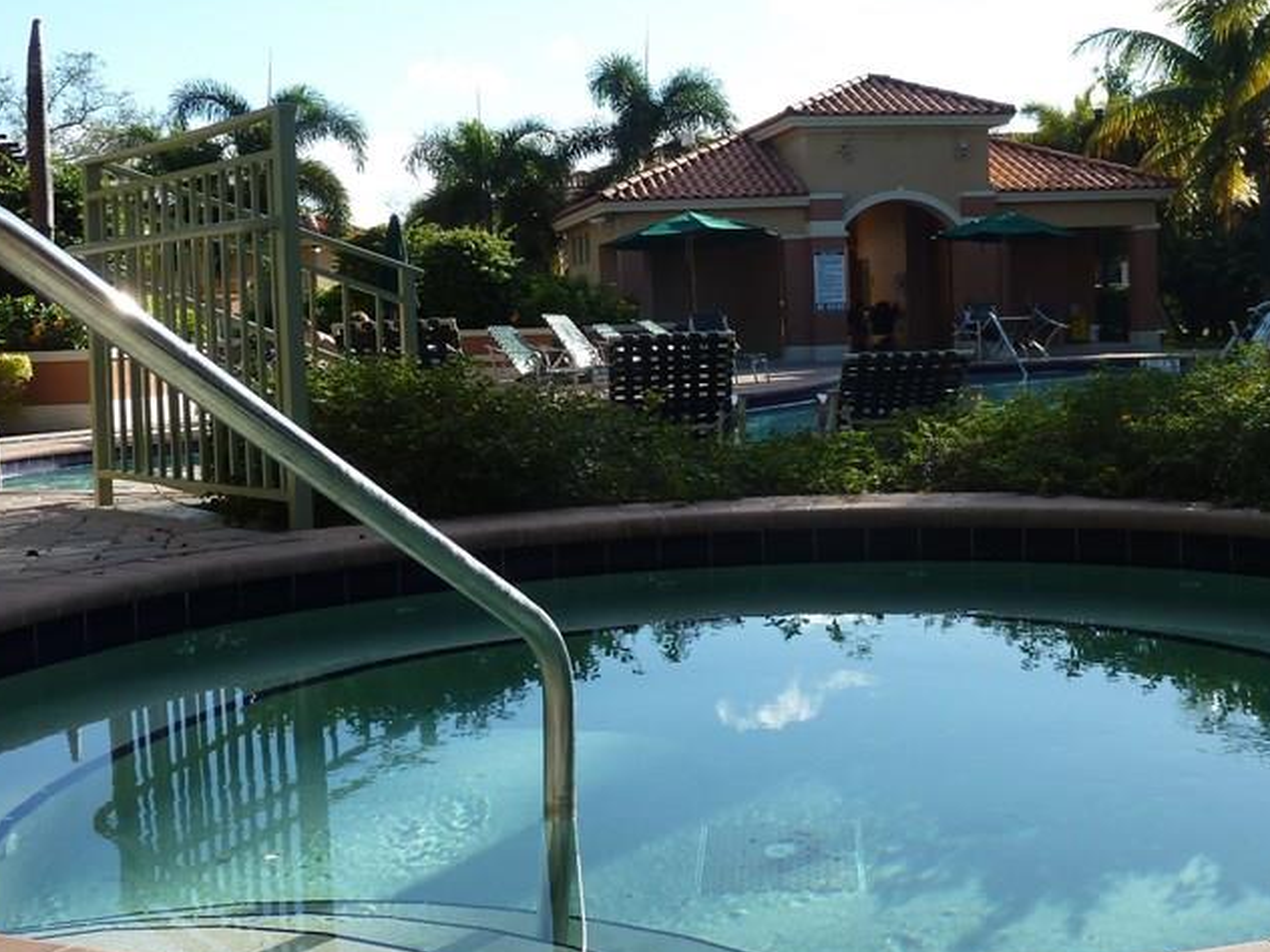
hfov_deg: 40.2
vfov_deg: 30.8
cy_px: 400
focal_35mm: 47
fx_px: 1724
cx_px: 778
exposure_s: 1/320
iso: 80
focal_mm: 4.7
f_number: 4
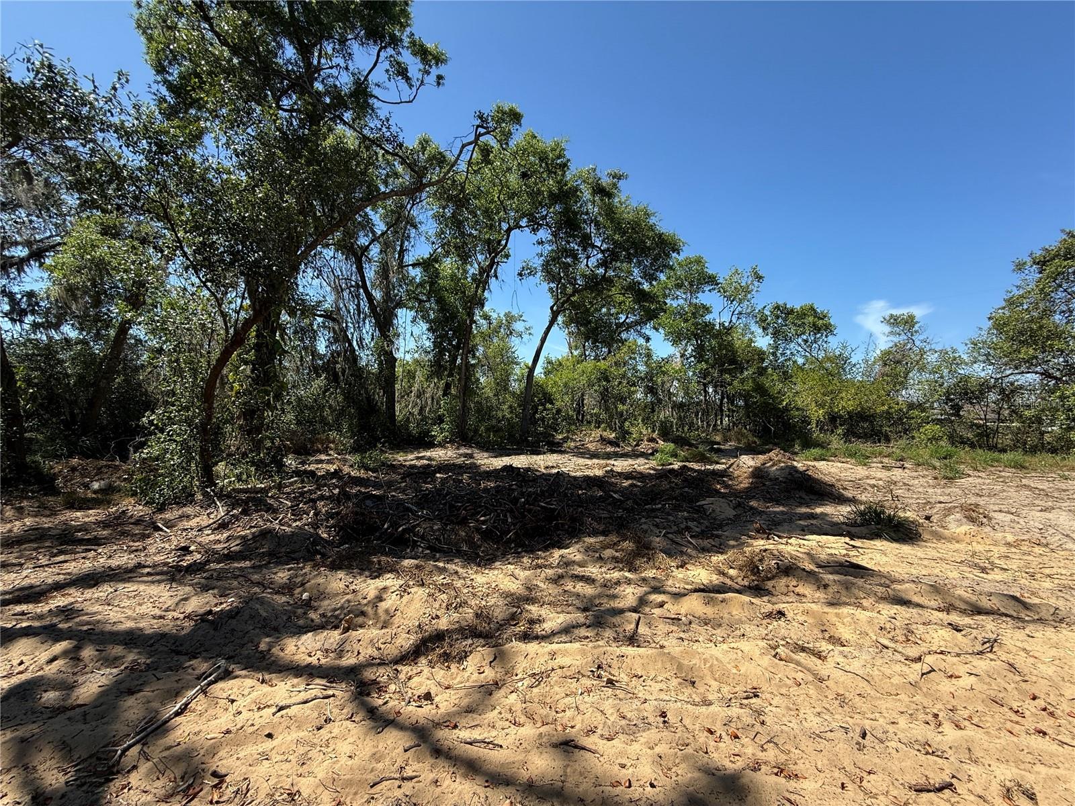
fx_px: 435
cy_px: 403
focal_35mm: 14
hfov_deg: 102.1
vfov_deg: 85.7
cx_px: 538
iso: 50
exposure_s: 1/709
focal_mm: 2.22
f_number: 2.2
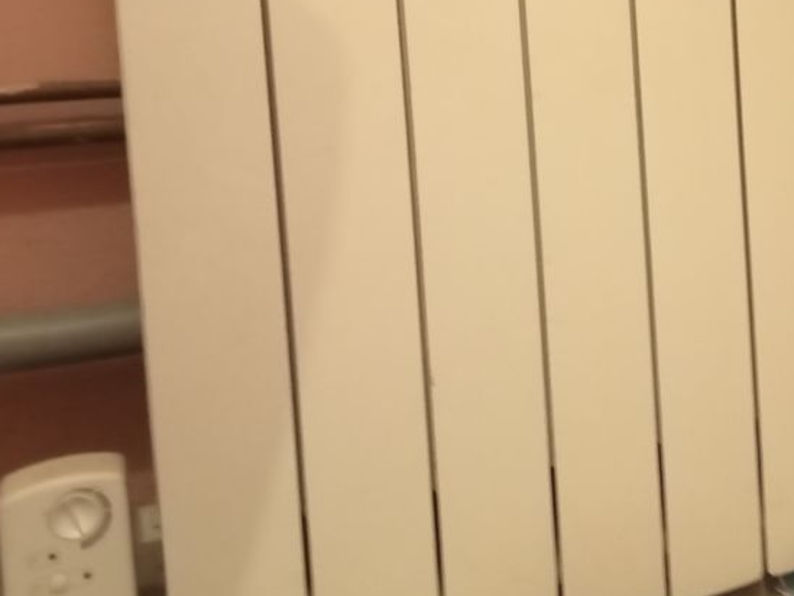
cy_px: 110
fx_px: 1170
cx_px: 596
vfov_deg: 27.9
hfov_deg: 36.6
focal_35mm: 51
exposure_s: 1/25
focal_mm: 3.46
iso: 2385
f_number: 2.2
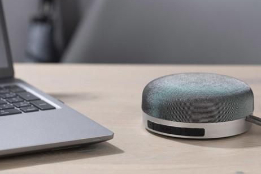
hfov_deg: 12.5
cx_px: 151
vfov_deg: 8.3
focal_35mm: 165
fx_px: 1195
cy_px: 70
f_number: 3.5
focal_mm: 85
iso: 100
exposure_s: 1/125
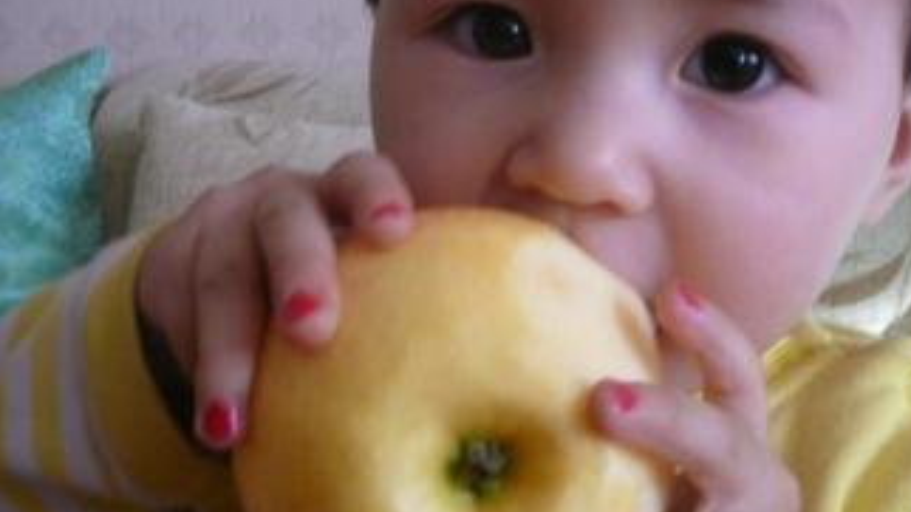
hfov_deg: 38.8
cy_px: 272
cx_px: 586
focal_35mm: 53
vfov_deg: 22.6
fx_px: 1280
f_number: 2.8
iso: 200
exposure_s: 1/20
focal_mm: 5.2
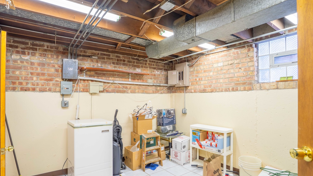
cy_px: 96
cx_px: 153
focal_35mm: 19
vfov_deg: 58.3
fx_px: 158
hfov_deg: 89.5
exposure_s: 1/25
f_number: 8
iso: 160
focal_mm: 17
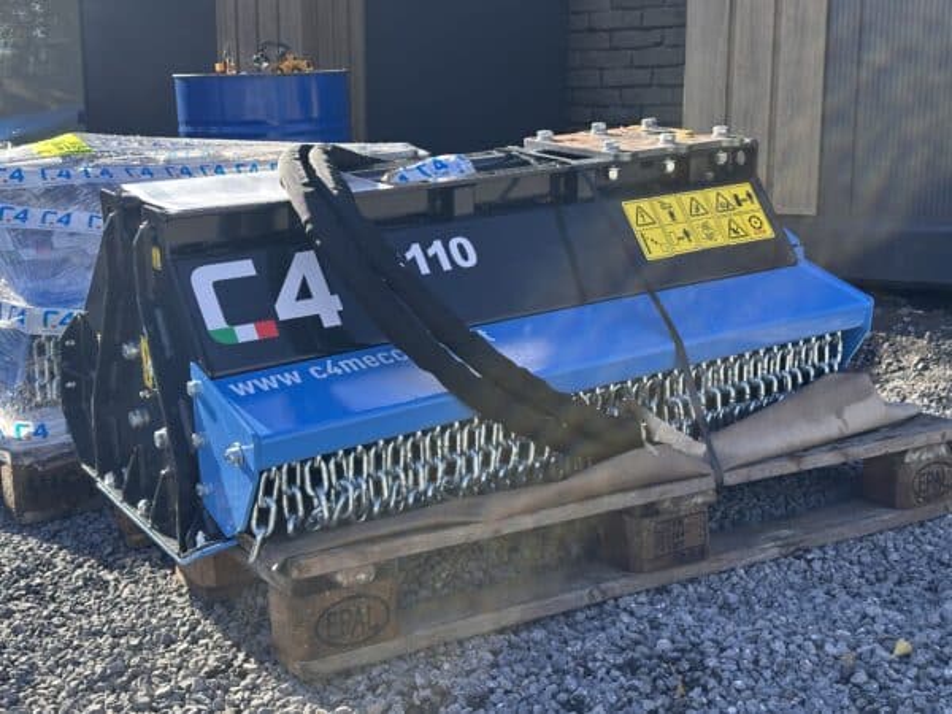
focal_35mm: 48
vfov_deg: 30.3
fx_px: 1320
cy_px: 357
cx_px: 476
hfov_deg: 39.7
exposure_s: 1/944
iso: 64
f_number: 1.78
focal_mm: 6.86
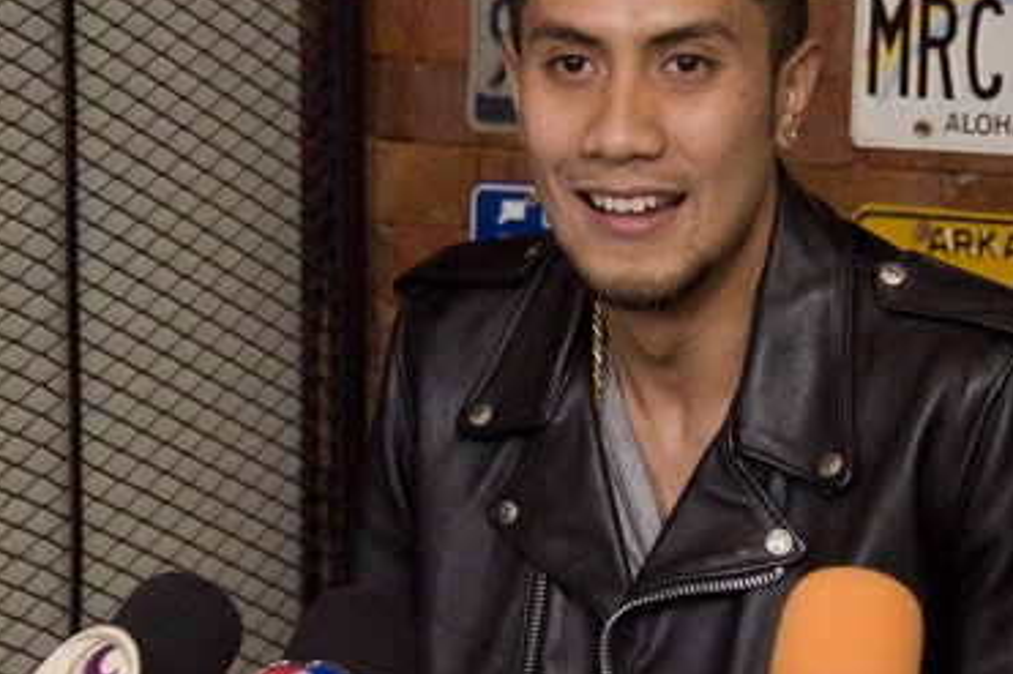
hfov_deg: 11.3
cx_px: 666
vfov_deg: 7.5
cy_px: 266
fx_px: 5113
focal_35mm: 182
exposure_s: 1/125
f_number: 5.6
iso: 1600
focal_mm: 75
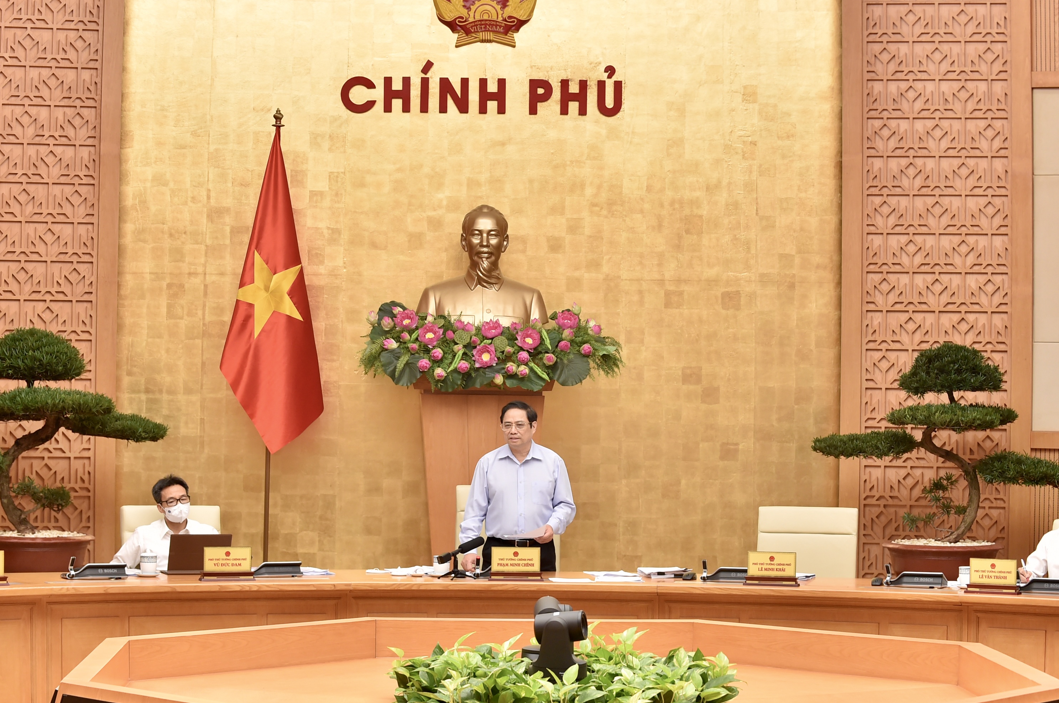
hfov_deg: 23.4
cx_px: 499
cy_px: 310
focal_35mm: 87
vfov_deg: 15.7
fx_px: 2556
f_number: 3.2
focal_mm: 70
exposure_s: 1/160
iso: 1600
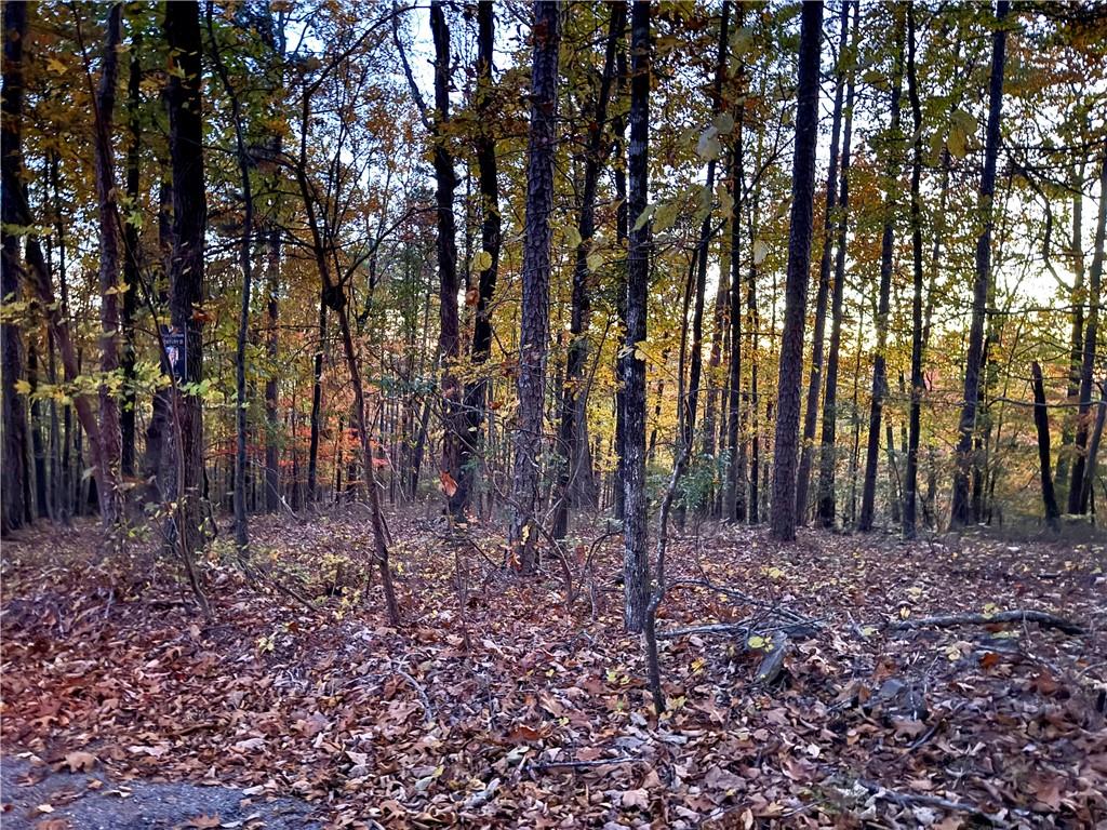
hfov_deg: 71.6
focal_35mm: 24
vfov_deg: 56.8
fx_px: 768
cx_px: 554
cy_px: 415
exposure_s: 1/15
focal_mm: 6.76
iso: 2500
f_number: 1.78
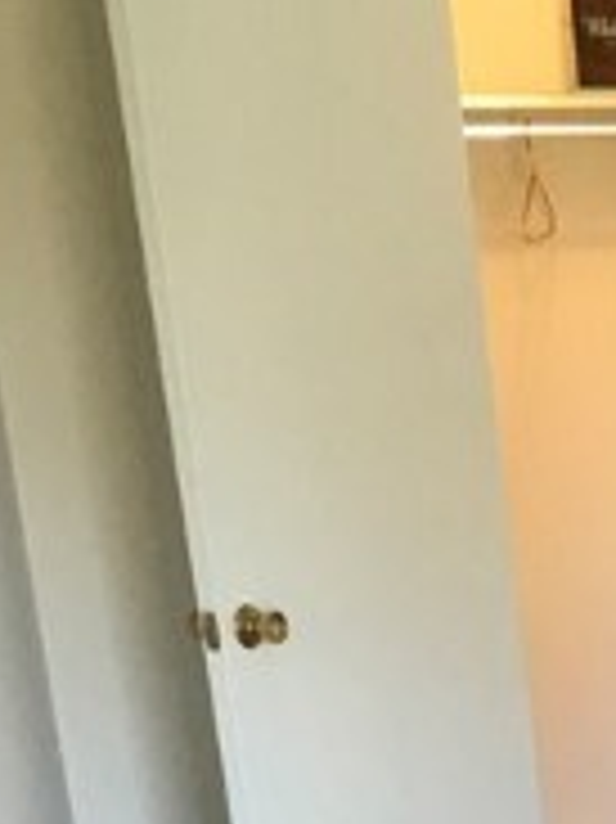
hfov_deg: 11.1
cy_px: 1292
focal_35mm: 122
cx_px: 1178
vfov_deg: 14.8
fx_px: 2898
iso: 80
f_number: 2.2
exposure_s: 1/30
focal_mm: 4.15
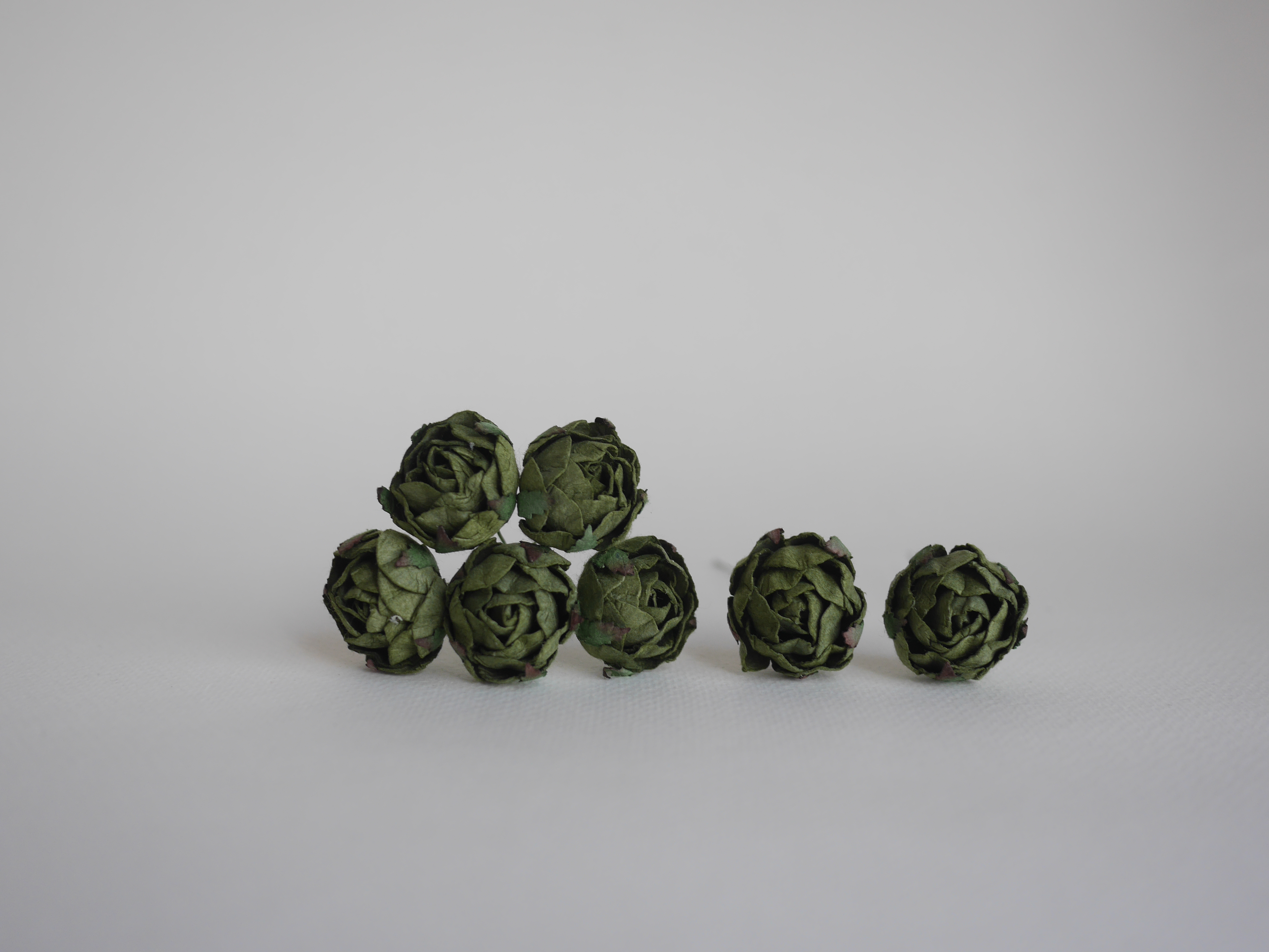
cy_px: 476
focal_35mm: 40
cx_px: 634
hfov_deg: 46.8
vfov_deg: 36.0
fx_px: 1467
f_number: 2.2
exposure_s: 1/160
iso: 200
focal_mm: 20
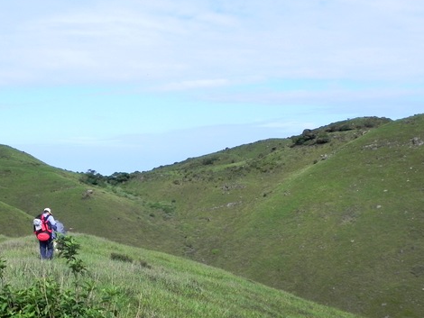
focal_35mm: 61
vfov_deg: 24.0
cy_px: 180
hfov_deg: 31.4
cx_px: 138
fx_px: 748
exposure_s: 1/418
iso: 160
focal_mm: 7.3
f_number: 7.1
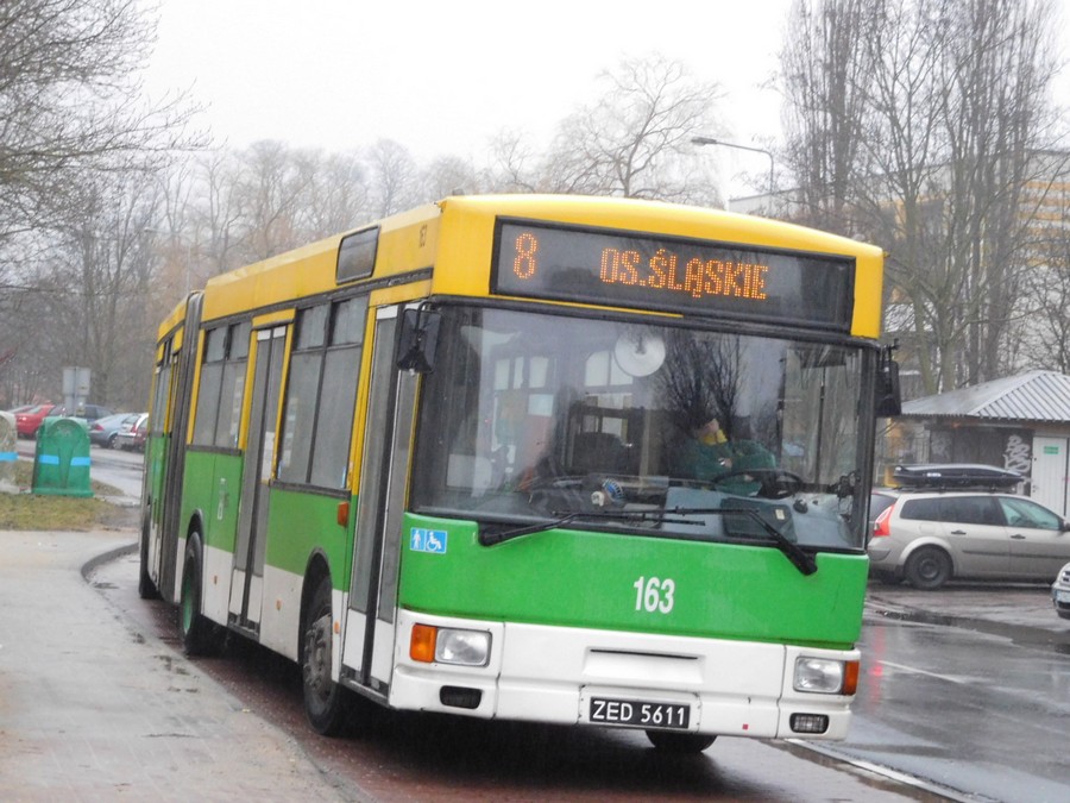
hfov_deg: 21.8
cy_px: 402
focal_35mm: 90
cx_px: 535
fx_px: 2782
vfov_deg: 16.4
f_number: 4.7
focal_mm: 16.1
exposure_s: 1/60
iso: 800
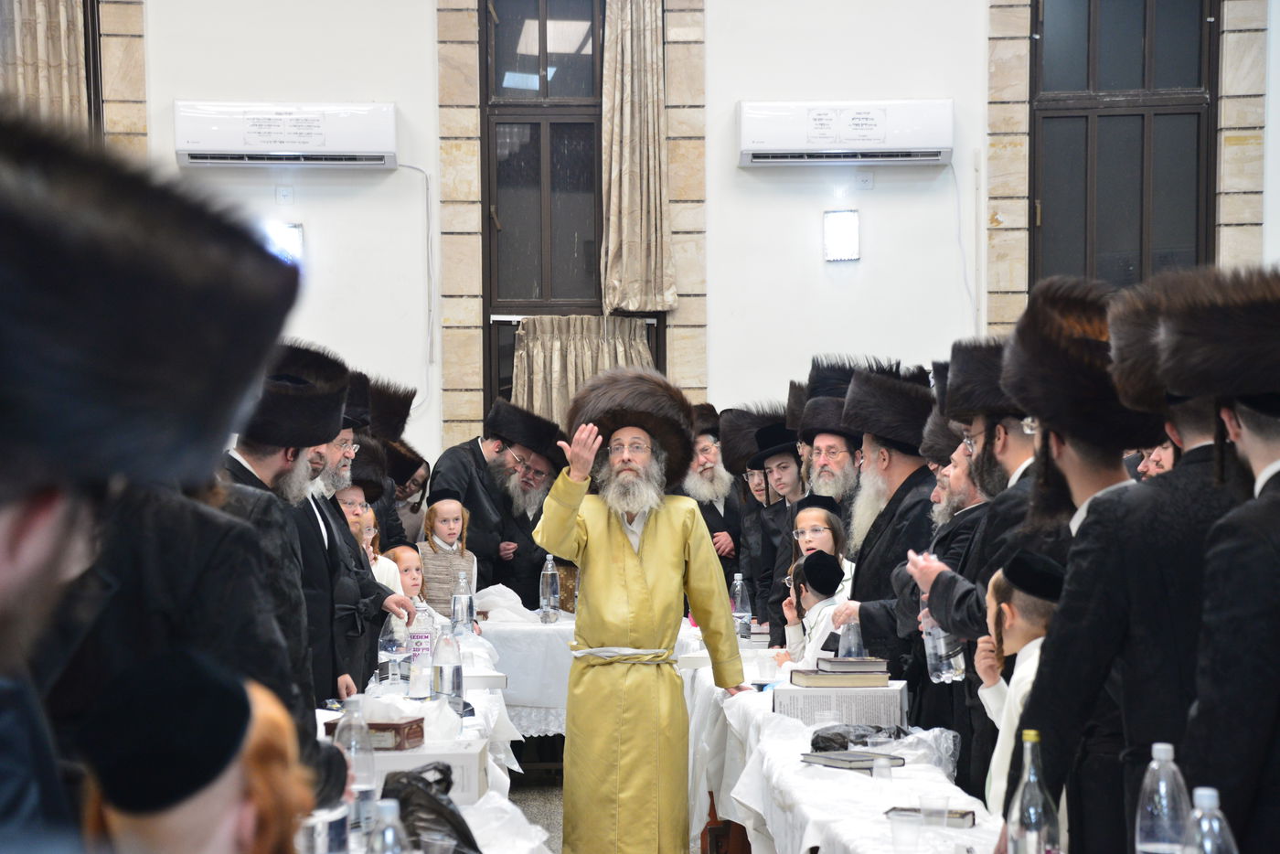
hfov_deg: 20.8
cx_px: 640
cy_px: 427
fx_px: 3485
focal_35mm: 98
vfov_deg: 14.0
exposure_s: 1/100
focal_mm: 98
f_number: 5.6
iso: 2000
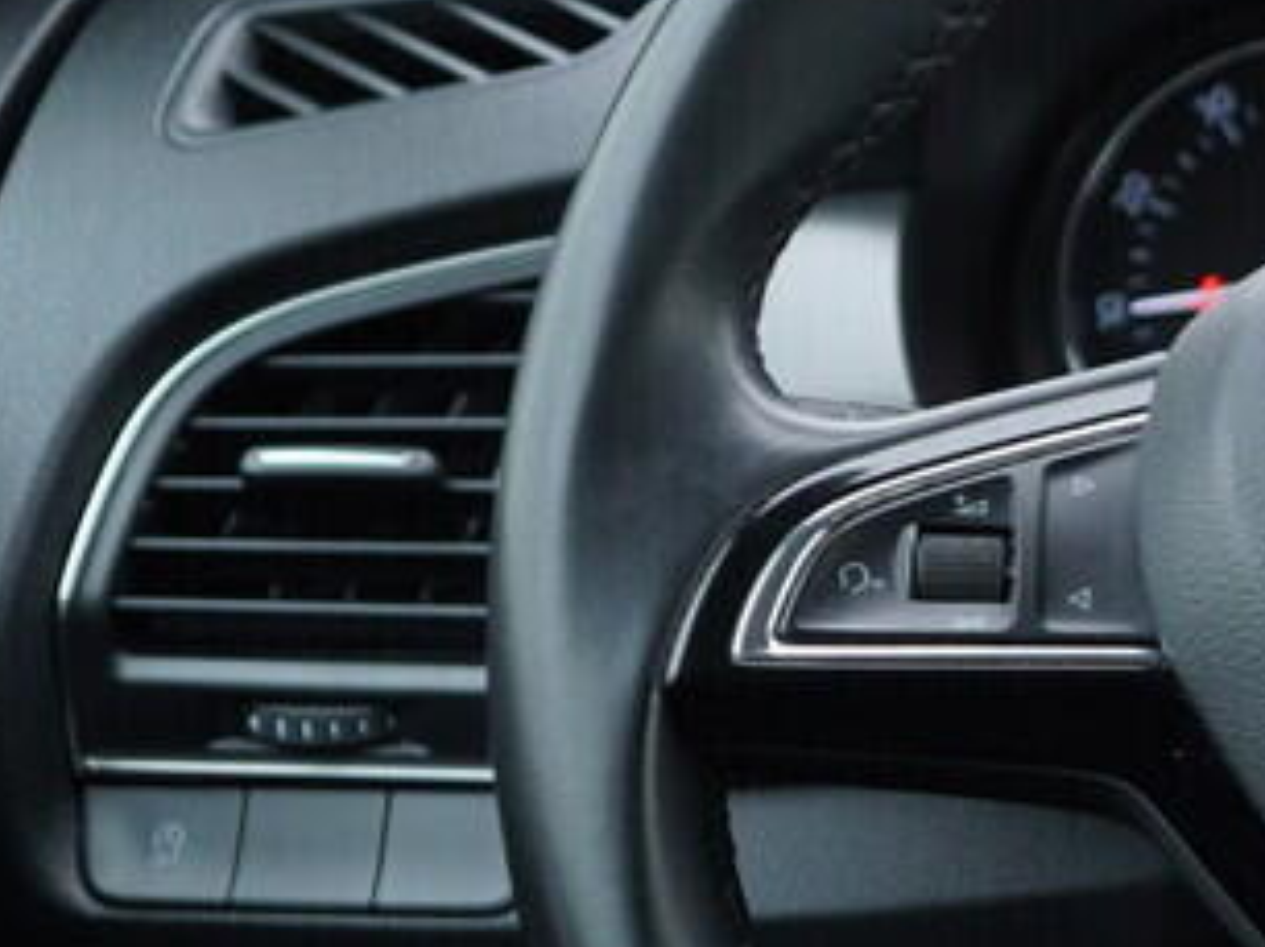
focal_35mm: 116
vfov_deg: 12.8
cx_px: 1757
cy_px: 424
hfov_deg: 15.9
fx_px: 4236
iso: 125
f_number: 2.8
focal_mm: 24
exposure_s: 1/40
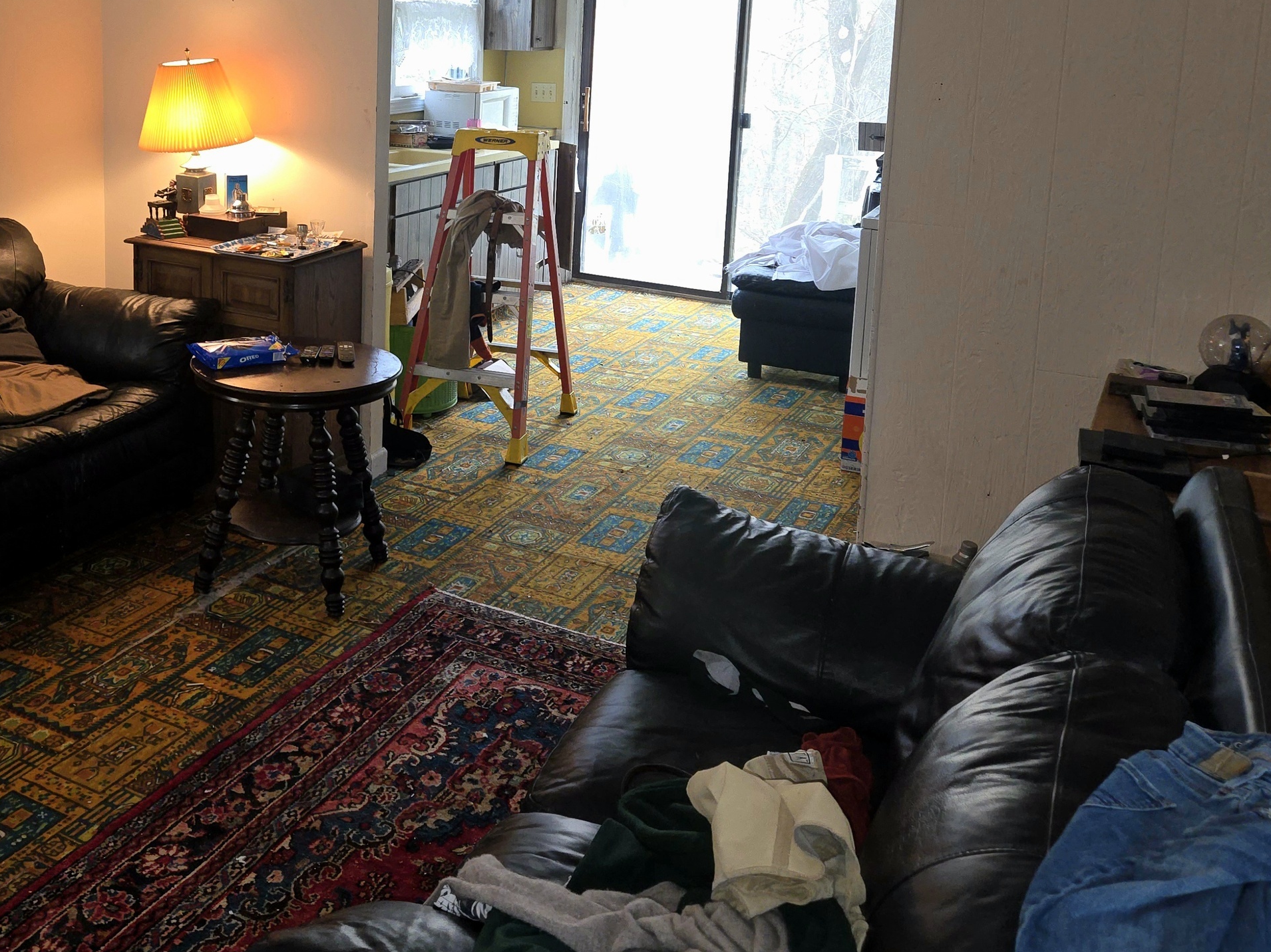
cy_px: 211
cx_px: 344
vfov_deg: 37.5
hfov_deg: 48.5
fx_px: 1358
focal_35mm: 37
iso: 100
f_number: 1.8
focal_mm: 5.4
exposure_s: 1/24
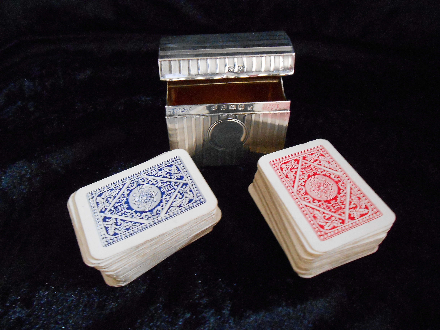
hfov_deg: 67.3
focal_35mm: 26
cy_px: 165
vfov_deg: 53.1
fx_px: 330
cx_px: 220
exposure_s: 1/15
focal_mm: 4.6
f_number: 3.5
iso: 800
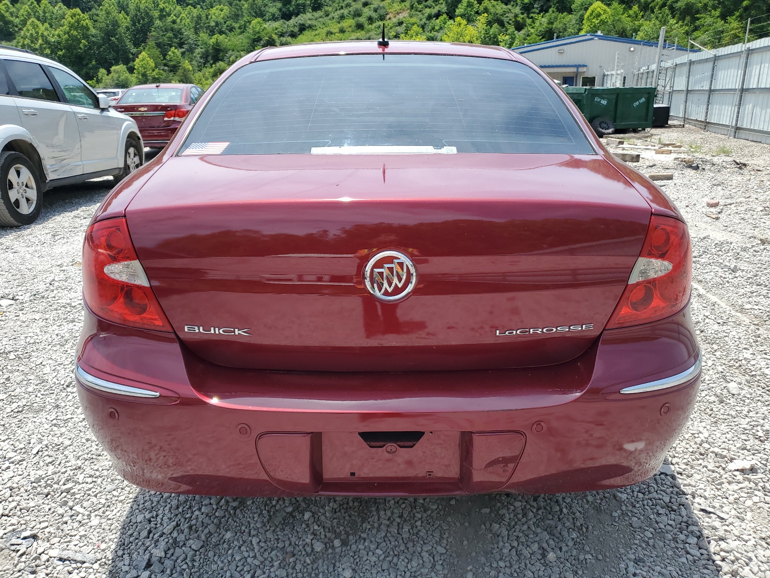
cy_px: 289
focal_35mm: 26
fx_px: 578
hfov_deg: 67.3
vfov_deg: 53.1
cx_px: 385
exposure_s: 1/2000
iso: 50
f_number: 1.5
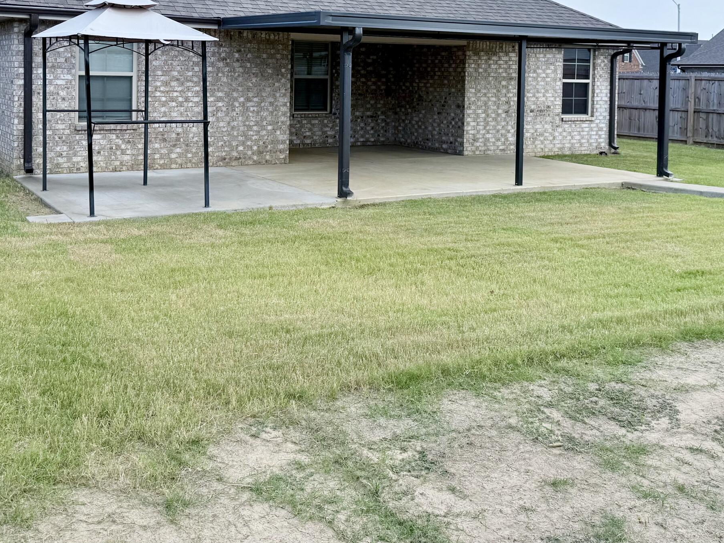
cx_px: 364
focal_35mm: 40
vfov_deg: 34.6
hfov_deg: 46.8
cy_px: 91
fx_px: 837
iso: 80
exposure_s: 1/3759
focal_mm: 6.76
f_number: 1.78
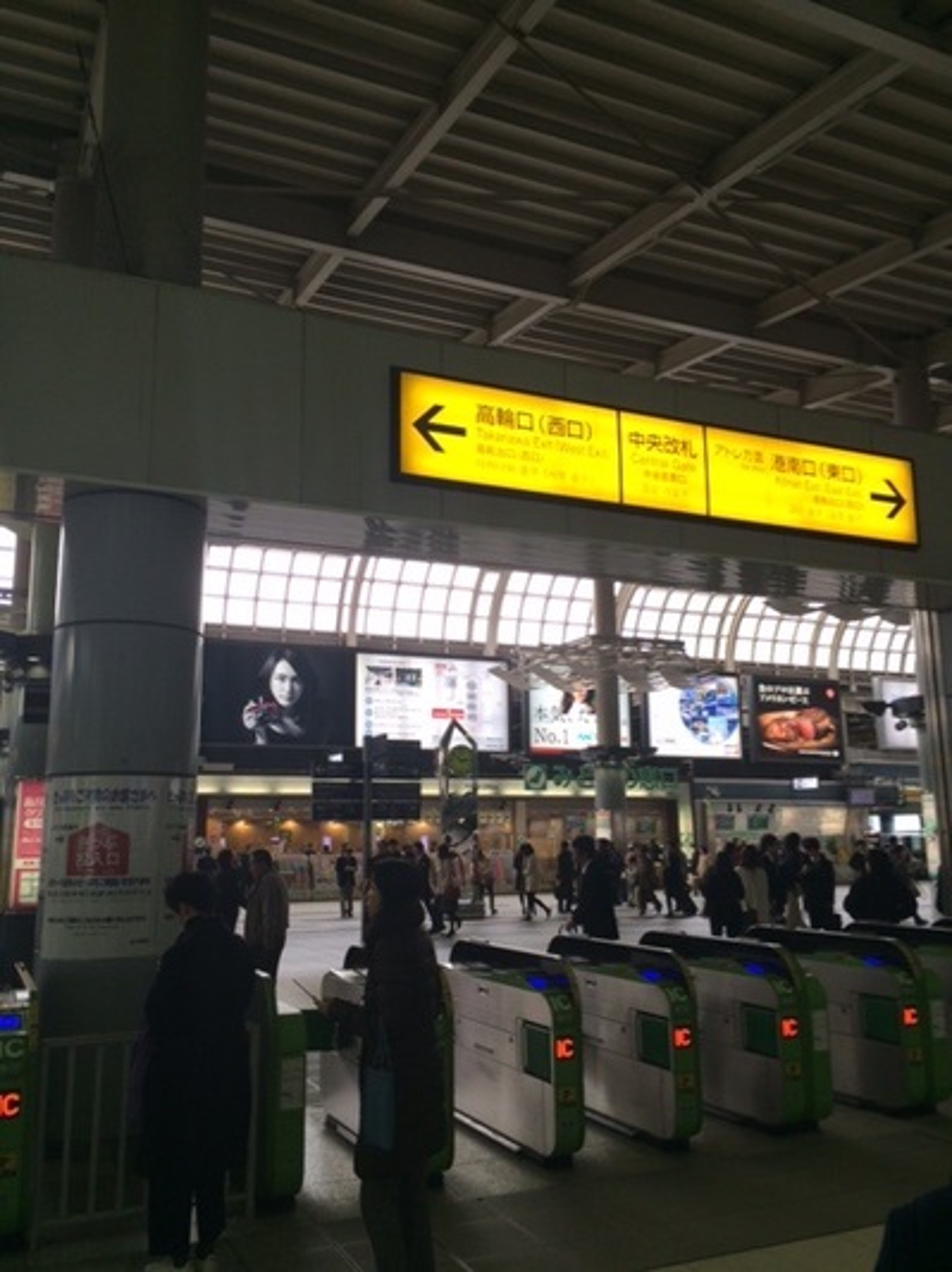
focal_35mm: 29
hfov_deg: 48.2
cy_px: 636
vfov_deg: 61.7
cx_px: 476
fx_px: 1065
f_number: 2.2
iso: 50
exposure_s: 1/60
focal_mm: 4.15
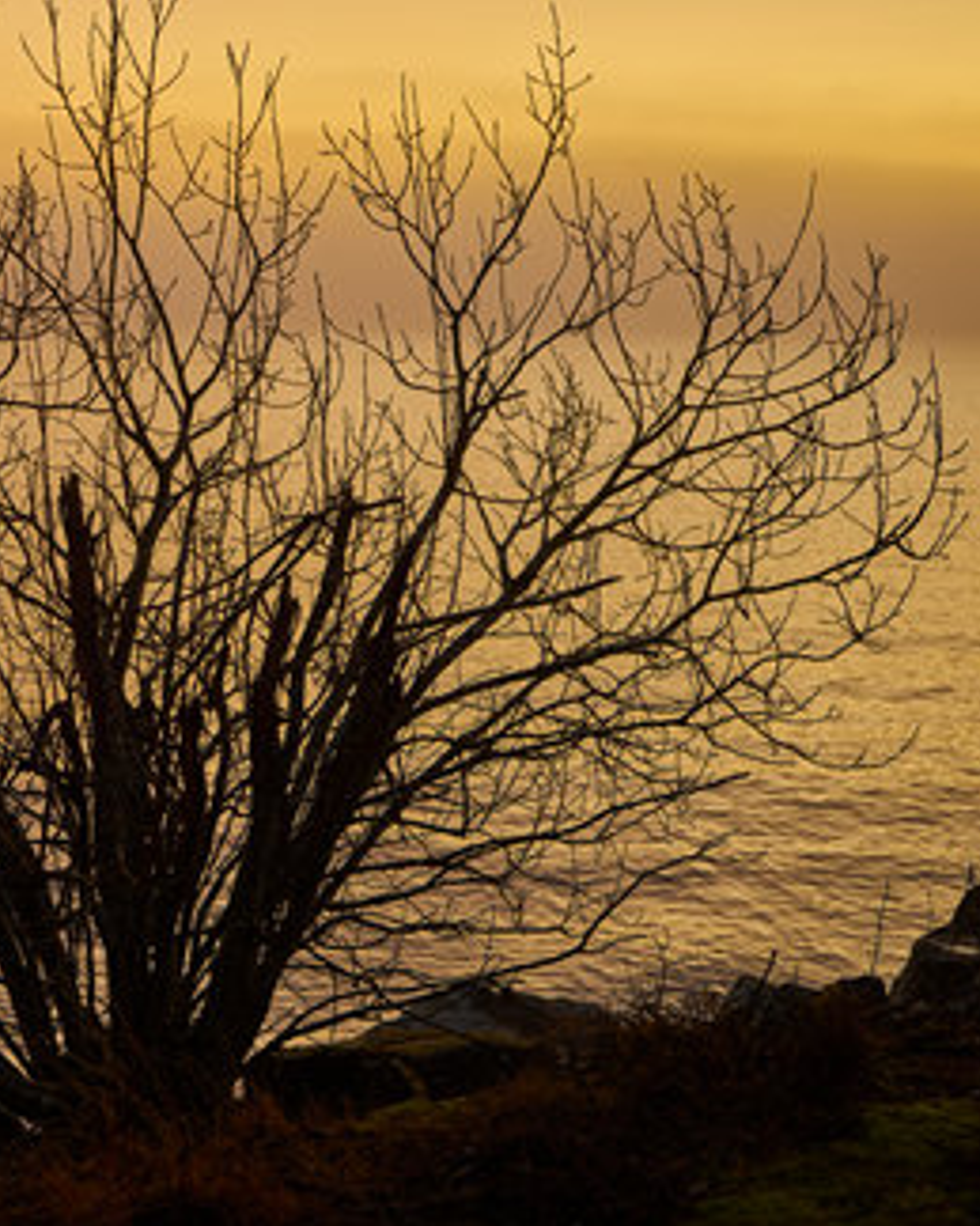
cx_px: -19
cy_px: 532
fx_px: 2285
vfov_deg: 30.0
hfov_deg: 23.1
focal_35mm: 63
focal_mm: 34
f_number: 2.8
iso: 100
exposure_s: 1/125
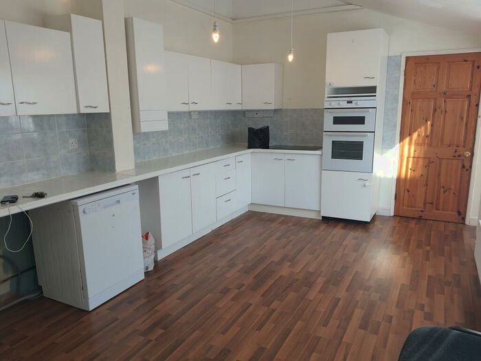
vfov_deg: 53.1
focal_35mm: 26
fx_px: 361
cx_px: 240
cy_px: 180
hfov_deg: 67.3
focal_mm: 4.32
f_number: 1.7
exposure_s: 1/102
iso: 50
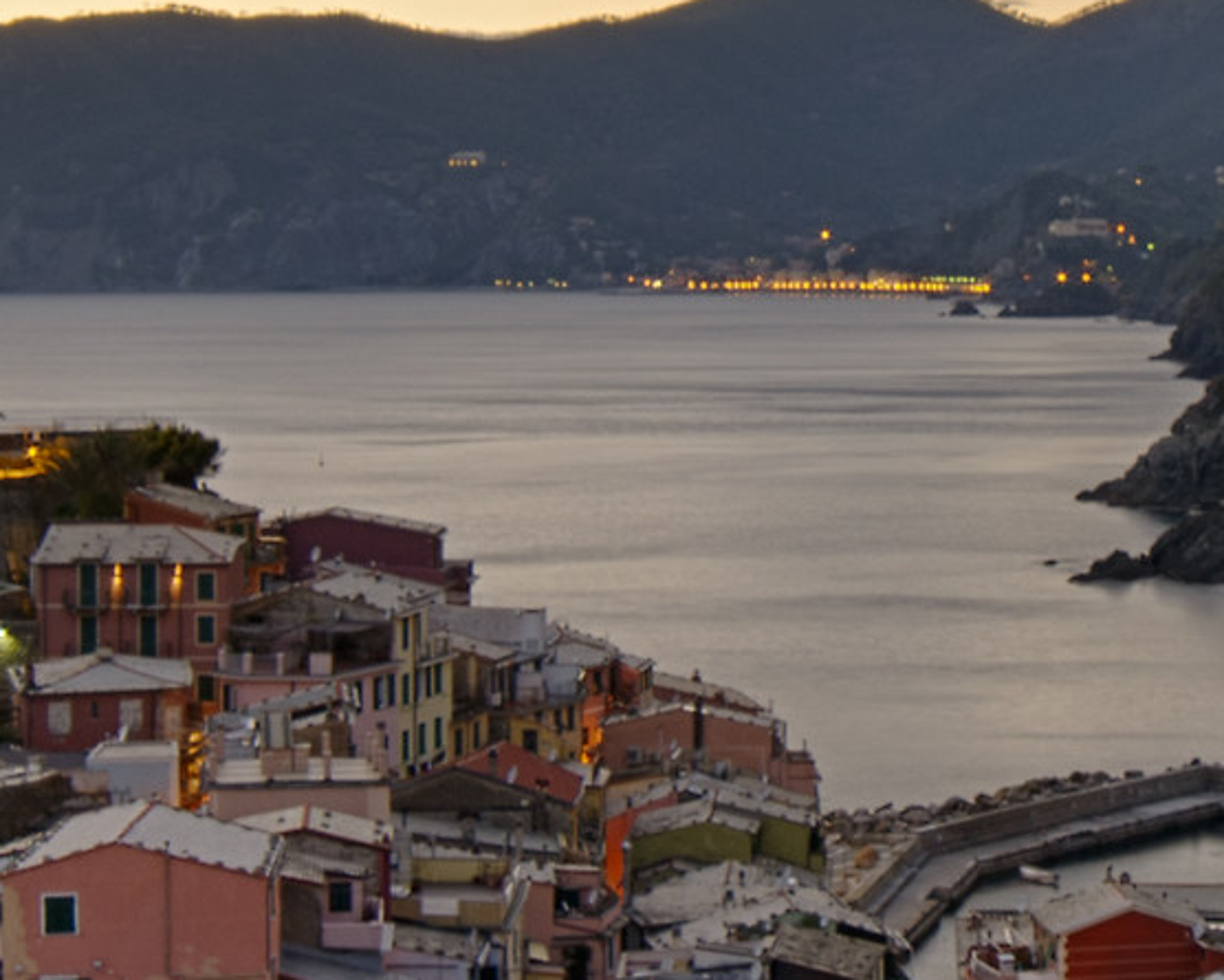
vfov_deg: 17.8
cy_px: 127
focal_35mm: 85
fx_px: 3080
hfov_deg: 22.0
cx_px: 1065
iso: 100
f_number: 10
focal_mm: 14
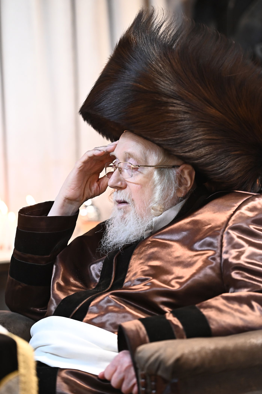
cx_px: 131
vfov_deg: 15.2
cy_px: 197
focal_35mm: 135
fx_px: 1474
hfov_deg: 10.2
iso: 2500
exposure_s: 1/250
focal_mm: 135
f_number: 3.5
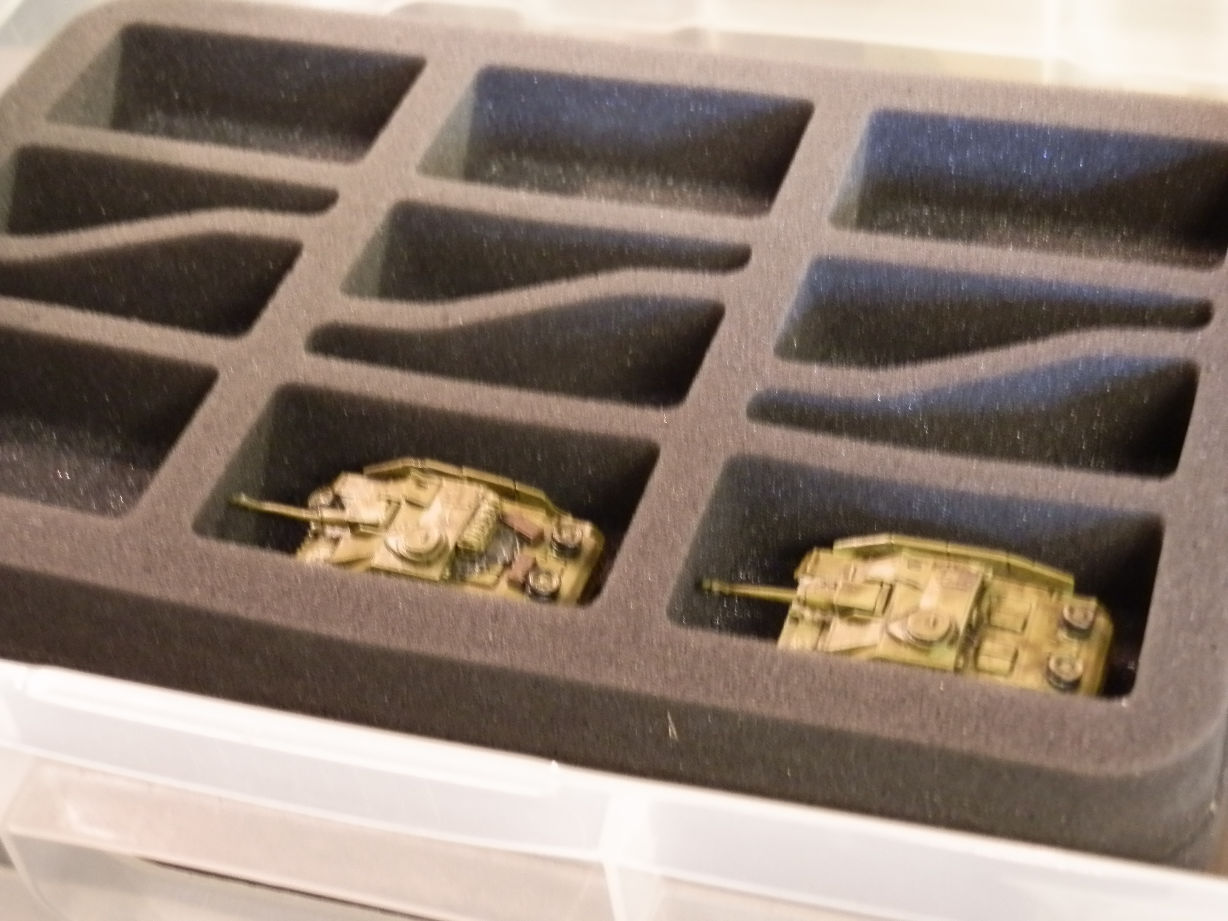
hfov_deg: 31.7
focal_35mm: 61
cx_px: 614
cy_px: 460
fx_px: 2164
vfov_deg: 24.0
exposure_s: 1/5
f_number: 3.7
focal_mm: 10.99
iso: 400
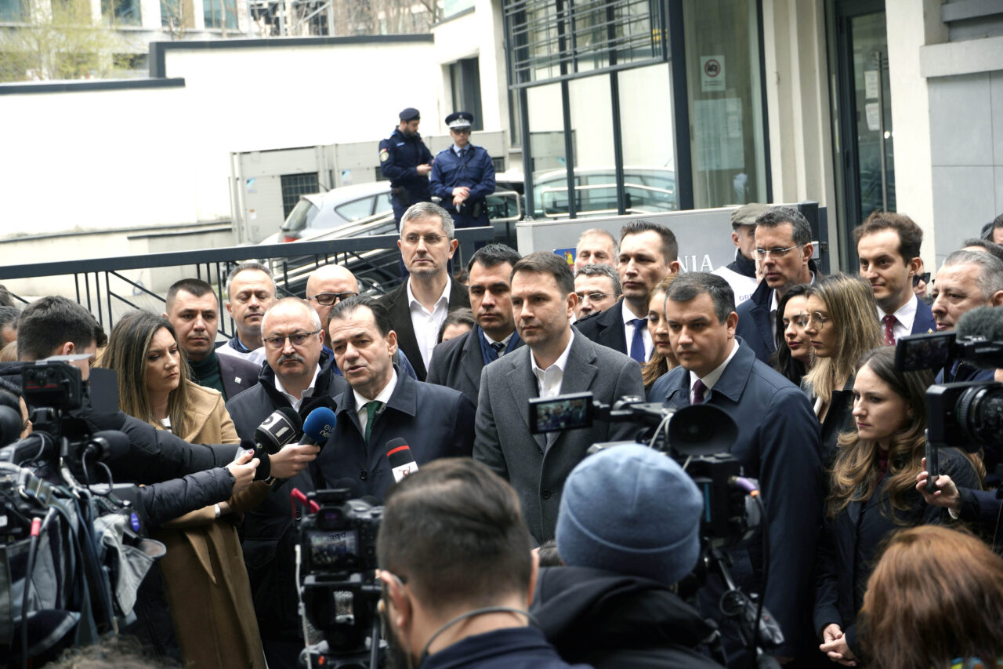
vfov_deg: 18.9
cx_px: 502
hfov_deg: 28.1
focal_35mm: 72
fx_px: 2006
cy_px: 334
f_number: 5
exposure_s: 1/80
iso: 125
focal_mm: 48
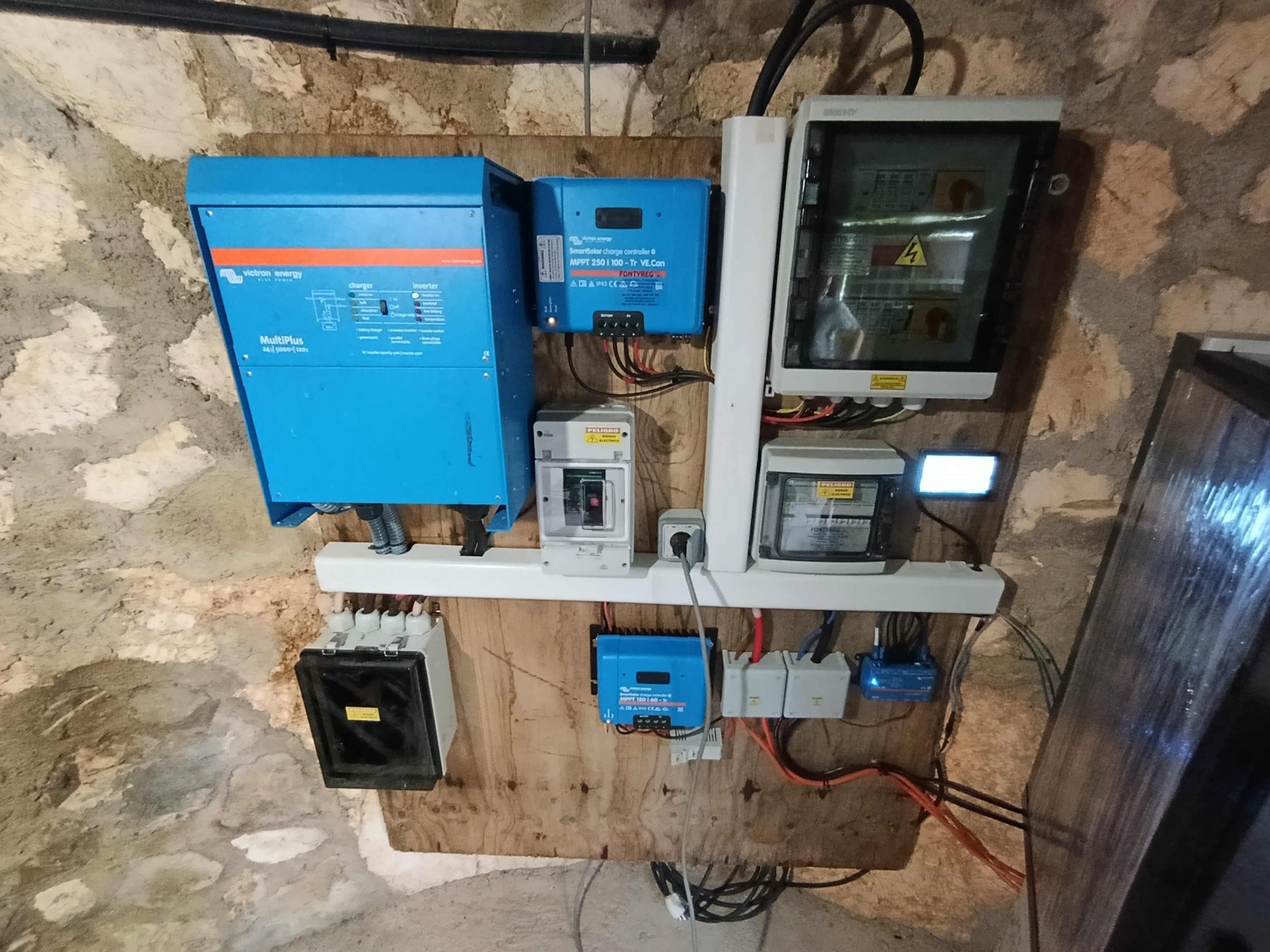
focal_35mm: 15
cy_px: 476
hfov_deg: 98.2
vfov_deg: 81.7
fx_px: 550
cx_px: 635
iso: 1457
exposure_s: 1/20
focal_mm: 1.65
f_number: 2.2
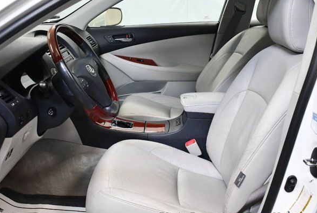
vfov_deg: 34.3
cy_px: 112
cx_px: 152
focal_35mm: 39
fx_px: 344
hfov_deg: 49.5
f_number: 3.5
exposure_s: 1/125
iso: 1600
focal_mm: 18
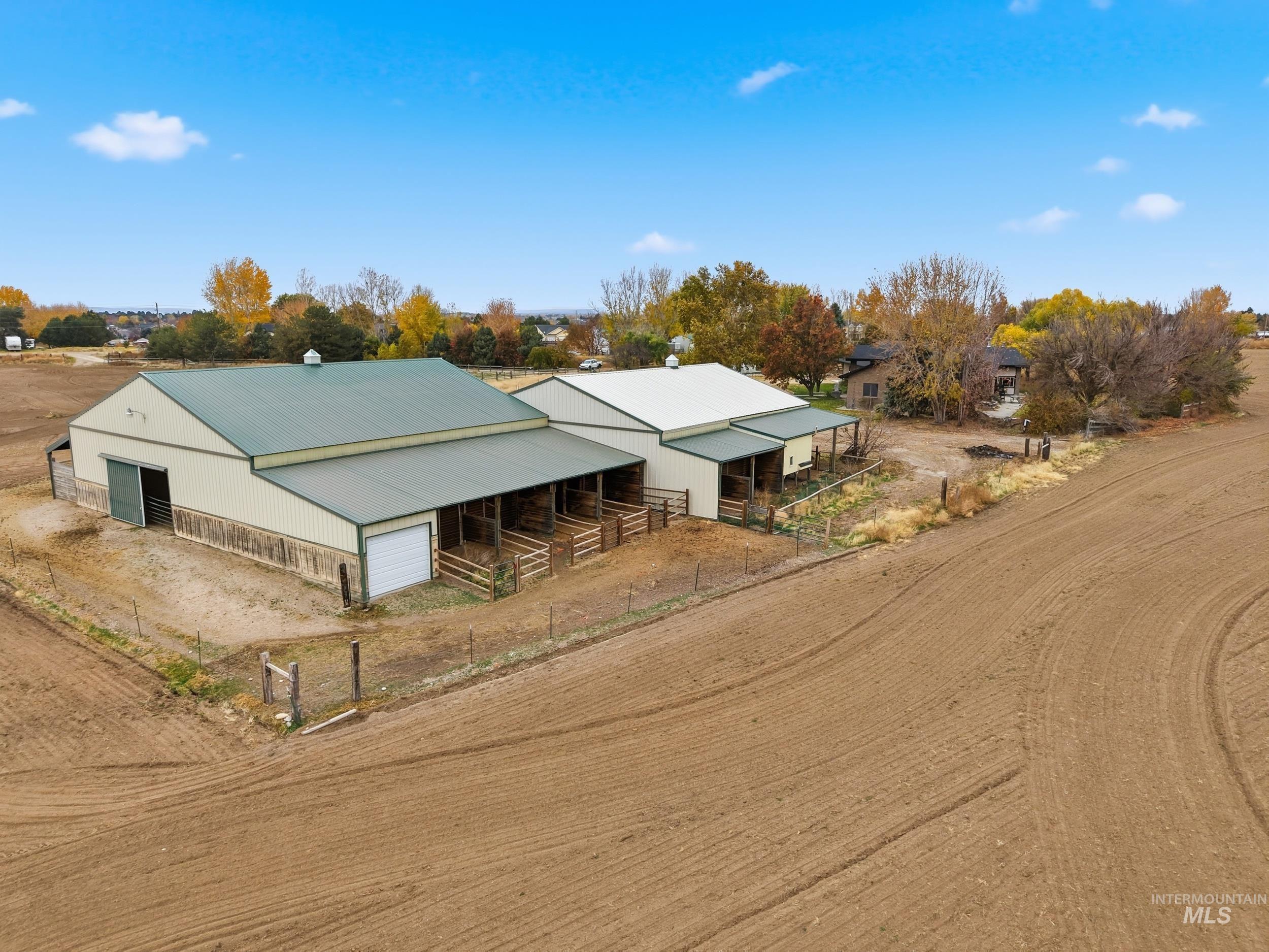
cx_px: 634
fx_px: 880
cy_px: 476
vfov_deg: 56.8
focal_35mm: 24
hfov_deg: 71.6
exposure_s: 1/725
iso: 140
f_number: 1.8
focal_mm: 8.7
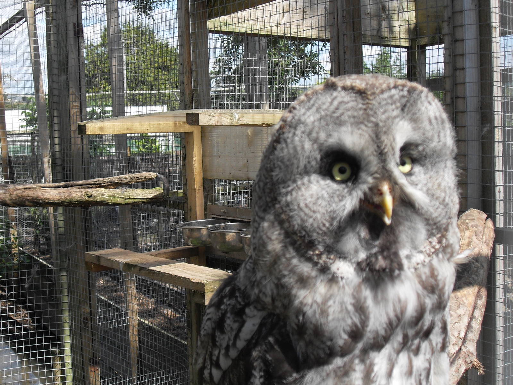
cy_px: 192
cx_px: 256
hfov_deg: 36.2
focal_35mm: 53
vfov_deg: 27.5
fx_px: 785
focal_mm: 8.4
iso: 80
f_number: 10.4
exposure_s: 1/60
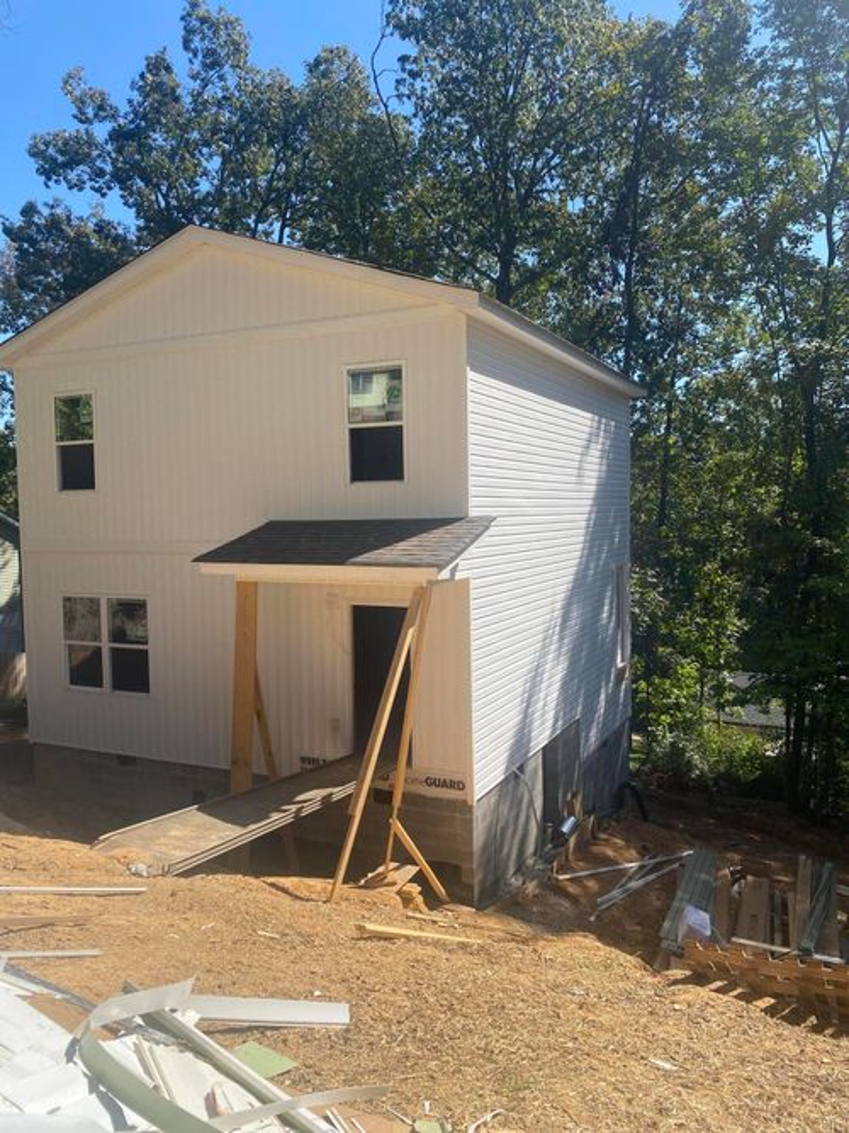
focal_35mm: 26
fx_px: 851
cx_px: 424
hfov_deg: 53.0
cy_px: 566
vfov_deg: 67.3
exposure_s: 1/2183
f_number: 1.8
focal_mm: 4.25
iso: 32
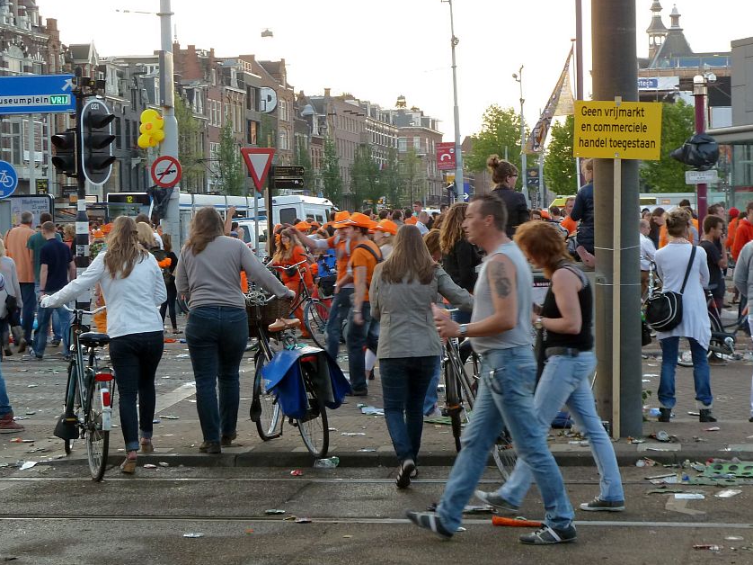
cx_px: 383
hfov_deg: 25.3
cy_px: 265
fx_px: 1674
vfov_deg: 19.1
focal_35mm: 77
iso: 200
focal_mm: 10.3
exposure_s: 1/80
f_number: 4
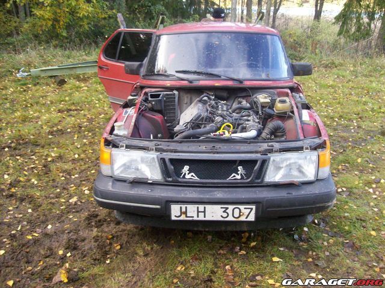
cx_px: 192
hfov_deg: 51.4
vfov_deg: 39.7
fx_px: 400
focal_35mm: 36
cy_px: 144
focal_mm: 6
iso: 200
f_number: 2.7
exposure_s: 1/120
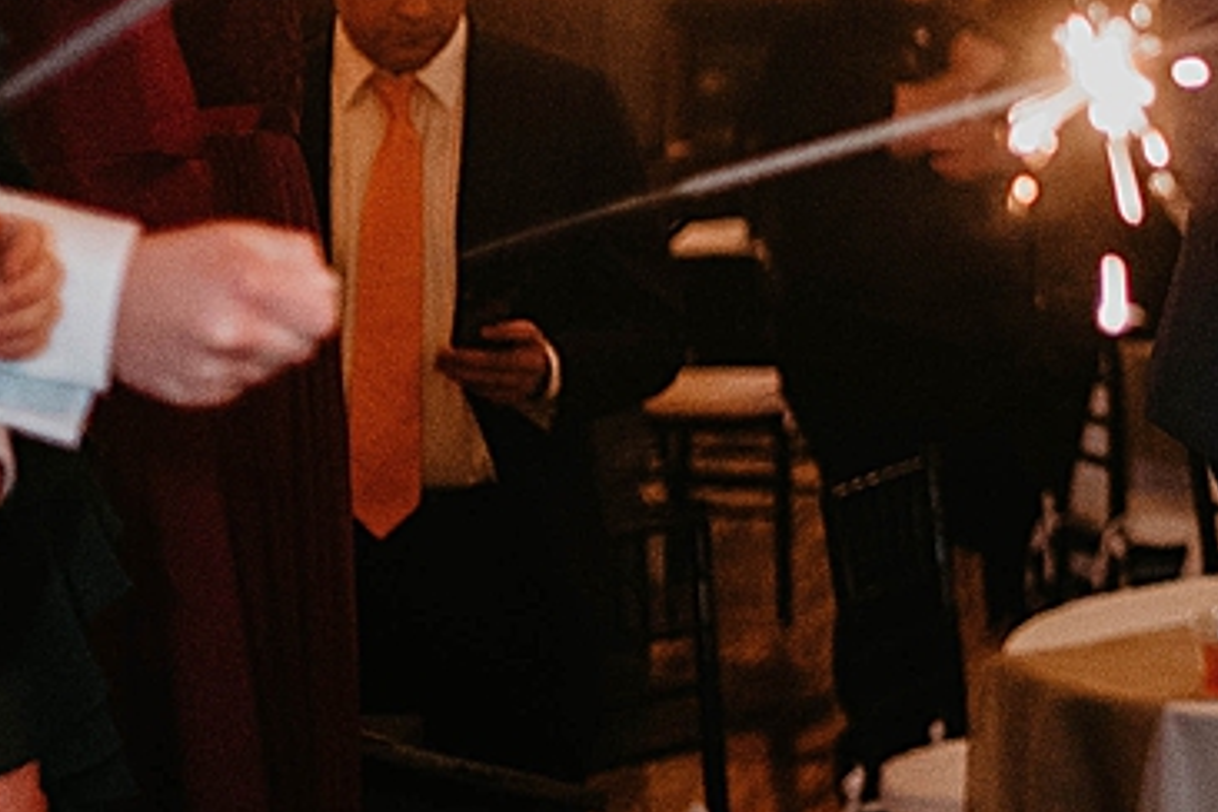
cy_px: -215
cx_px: 2030
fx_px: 5176
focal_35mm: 153
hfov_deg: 12.5
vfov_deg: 8.8
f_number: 1.4
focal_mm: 35
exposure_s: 1/125
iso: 2000
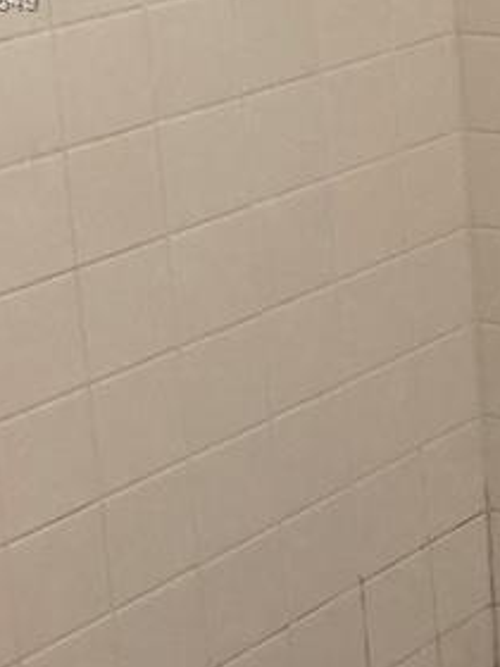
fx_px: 2311
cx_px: 895
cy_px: 0
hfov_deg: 11.5
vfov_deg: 16.1
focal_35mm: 120
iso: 200
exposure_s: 1/60
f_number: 1.8
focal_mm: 3.99
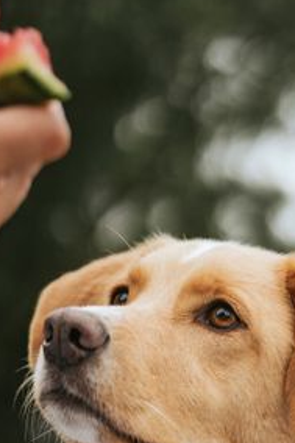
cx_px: 181
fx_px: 1624
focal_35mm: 132
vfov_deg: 14.9
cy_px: 568
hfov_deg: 10.4
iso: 250
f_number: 2
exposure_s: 1/4000
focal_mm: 50
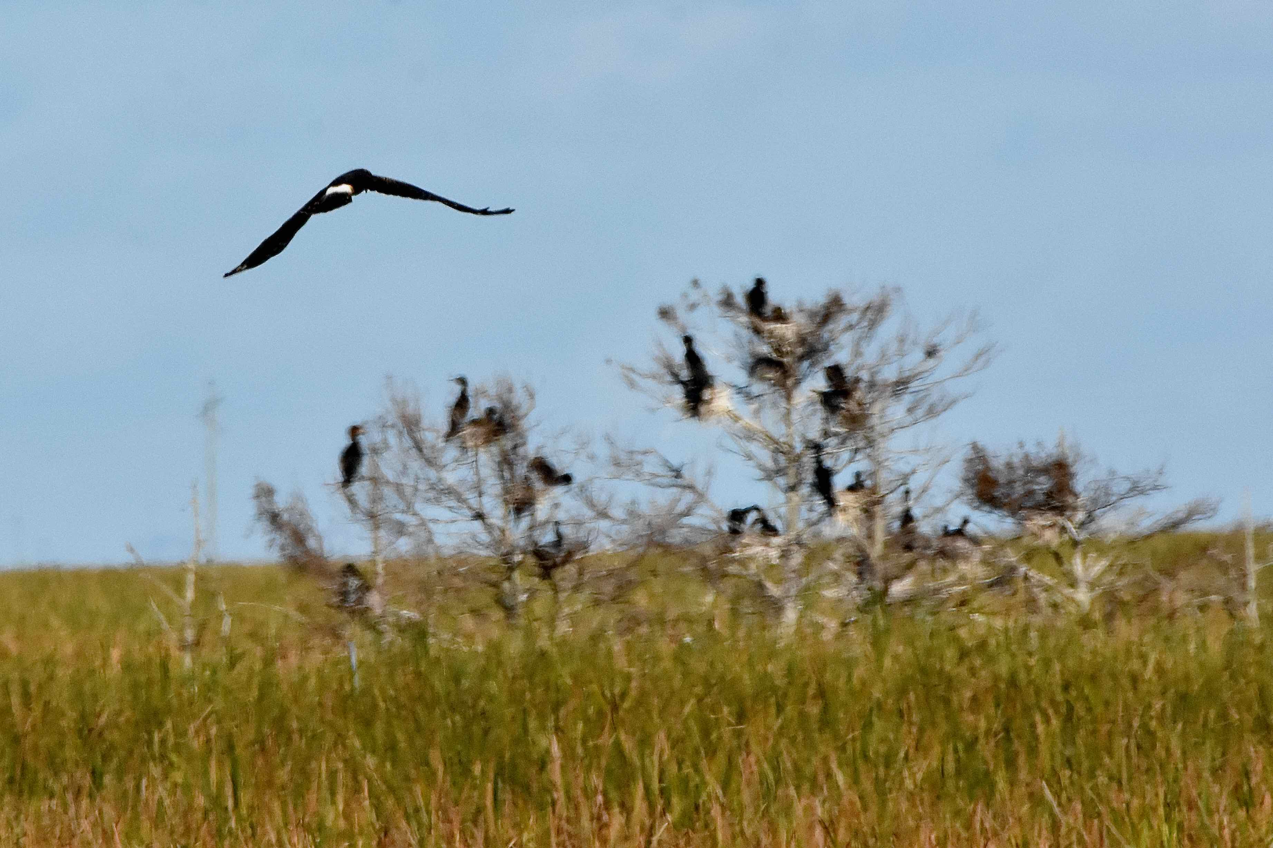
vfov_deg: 1.5
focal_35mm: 900
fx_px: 31821
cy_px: 424
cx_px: 636
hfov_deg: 2.3
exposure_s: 1/2500
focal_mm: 600
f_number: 13
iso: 2000
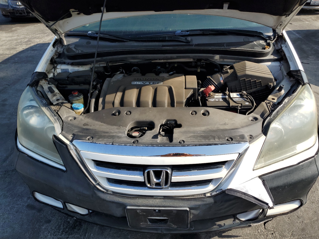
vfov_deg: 53.1
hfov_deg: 67.3
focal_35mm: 26
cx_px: 160
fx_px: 240
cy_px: 120
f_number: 1.5
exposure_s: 1/2000
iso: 50
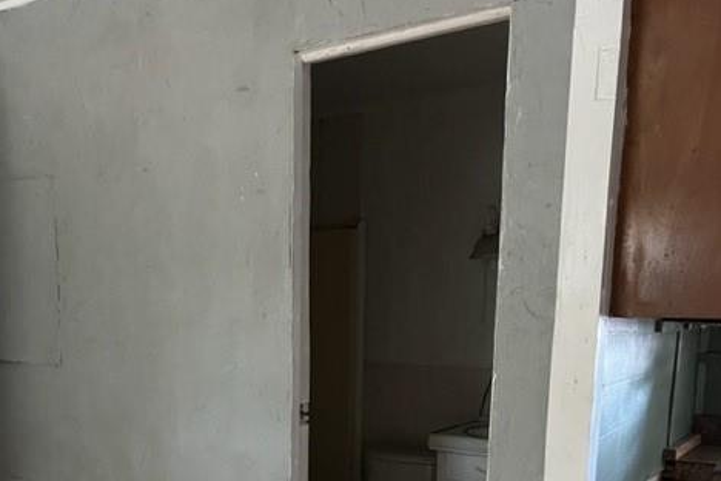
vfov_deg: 34.0
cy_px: 433
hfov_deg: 51.9
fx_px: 741
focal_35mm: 37
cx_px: 368
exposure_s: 1/35
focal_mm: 5.7
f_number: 1.5
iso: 640
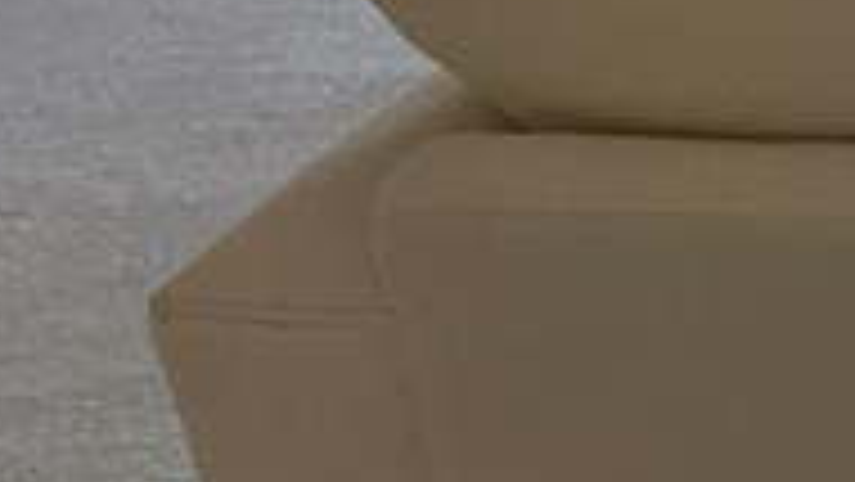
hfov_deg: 11.3
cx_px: 2160
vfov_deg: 7.2
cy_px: -865
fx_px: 3470
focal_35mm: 153
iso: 125
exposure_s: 1/121
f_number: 1.5
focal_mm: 5.7
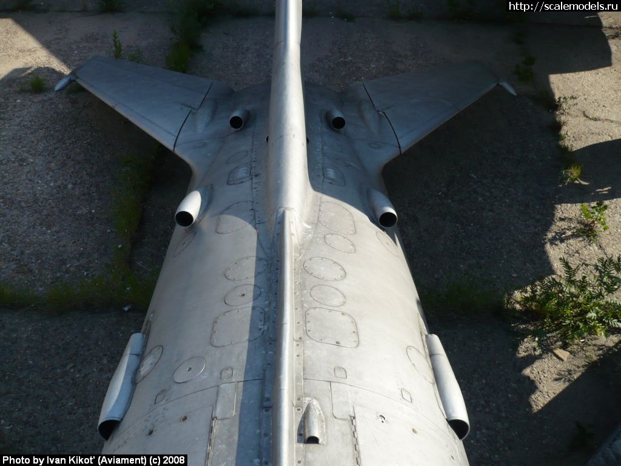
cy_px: 233
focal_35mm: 35
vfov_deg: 40.7
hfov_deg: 52.6
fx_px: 628
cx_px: 310
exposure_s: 1/800
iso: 100
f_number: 2.8
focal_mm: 5.8
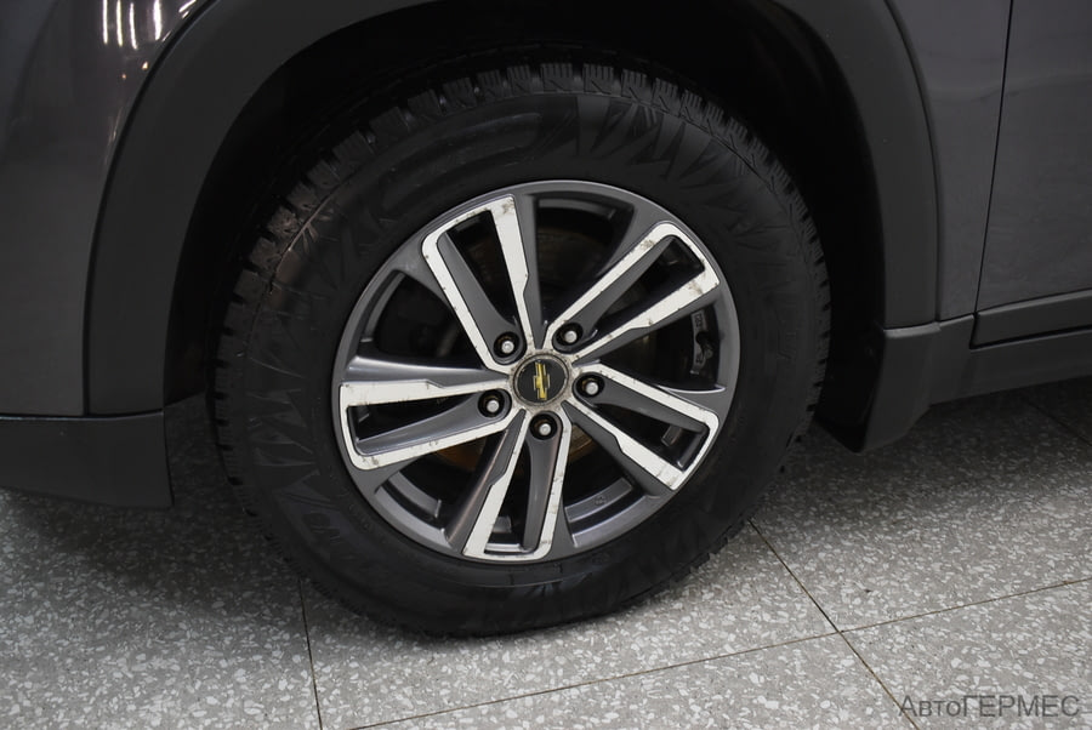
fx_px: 1093
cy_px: 365
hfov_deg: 53.1
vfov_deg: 37.0
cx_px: 546
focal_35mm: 36
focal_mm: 24
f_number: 4
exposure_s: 1/50
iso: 1100
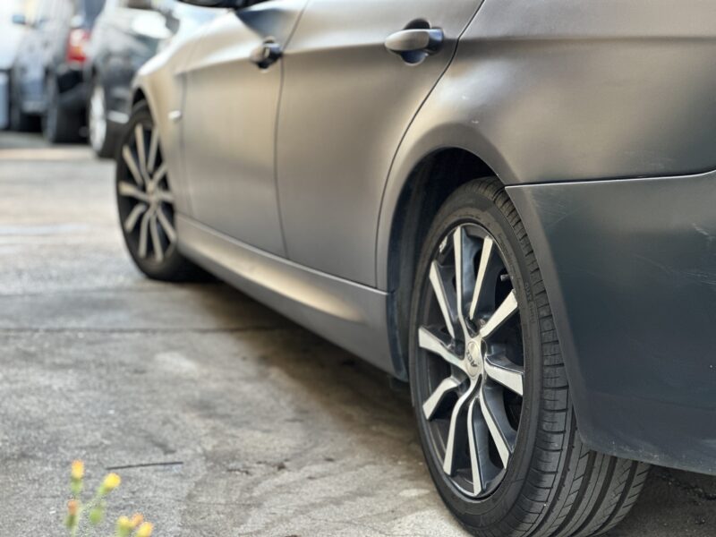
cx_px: 358
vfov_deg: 19.1
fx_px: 1593
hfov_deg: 25.3
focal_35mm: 77
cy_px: 268
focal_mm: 9
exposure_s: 1/121
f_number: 2.8
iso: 125
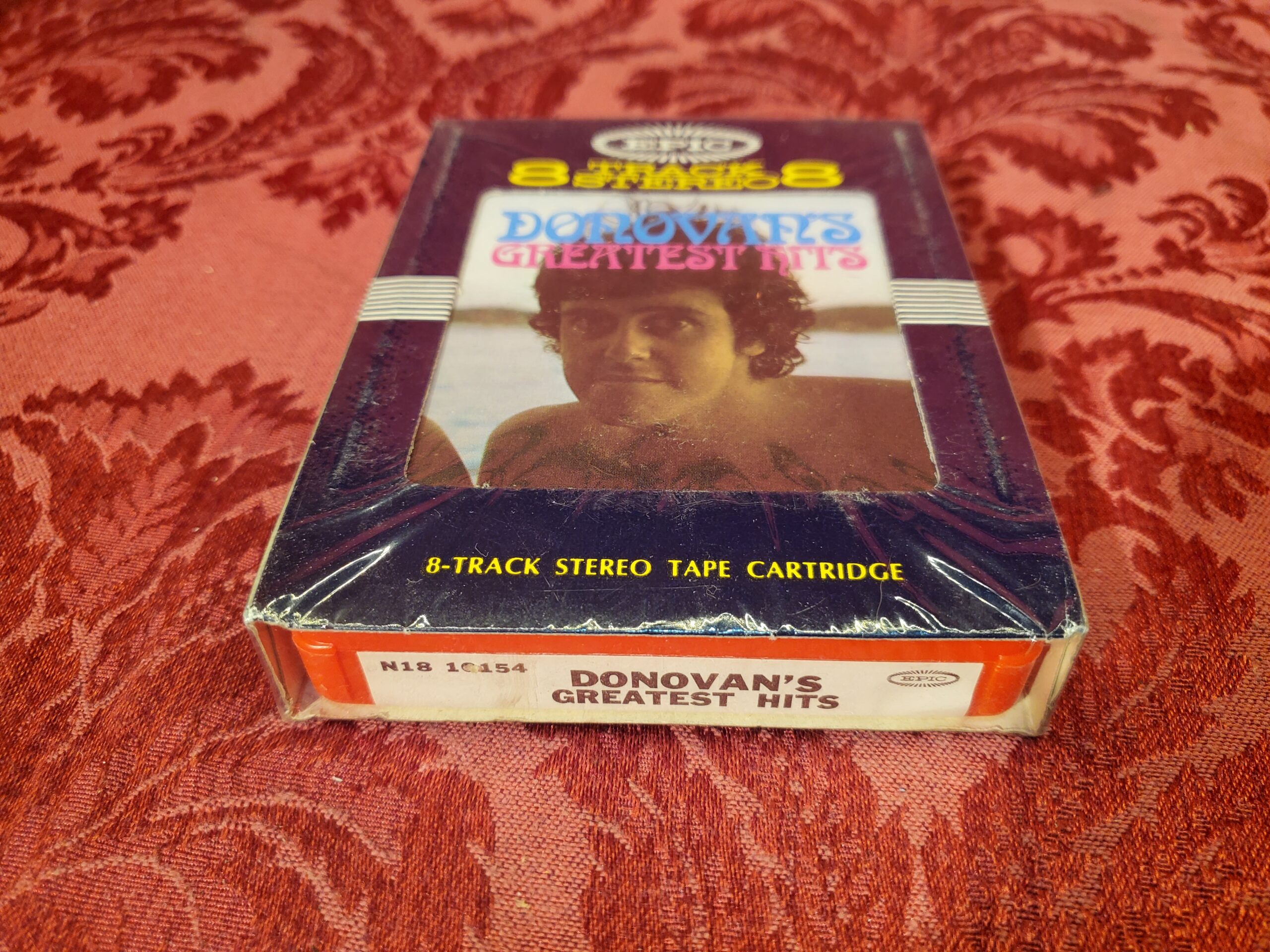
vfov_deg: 53.1
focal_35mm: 26
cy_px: 476
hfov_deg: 67.3
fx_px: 954
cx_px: 635
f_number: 1.5
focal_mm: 4.3
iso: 160
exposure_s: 1/120
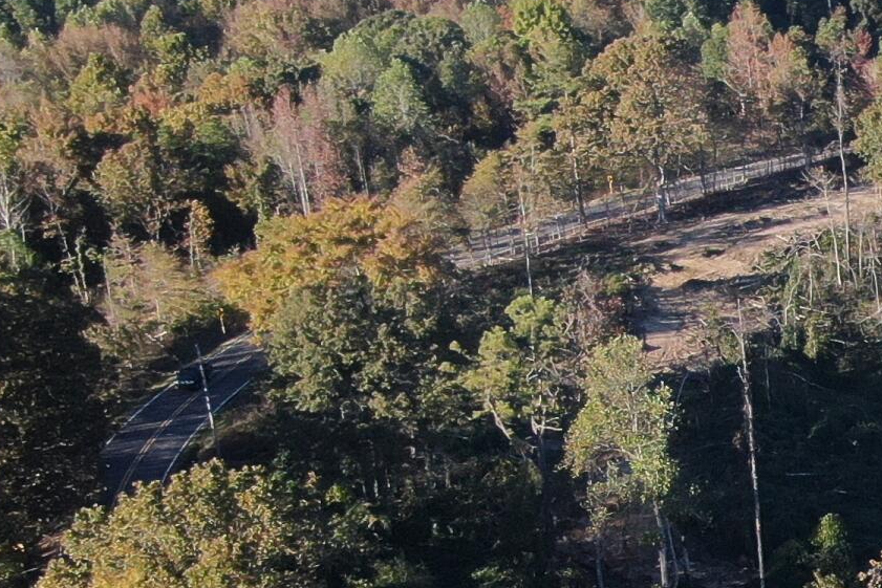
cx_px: 1394
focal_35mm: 89
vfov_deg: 15.2
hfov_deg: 19.4
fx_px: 2181
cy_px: 543
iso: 100
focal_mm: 4.39
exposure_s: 1/640
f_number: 2.8
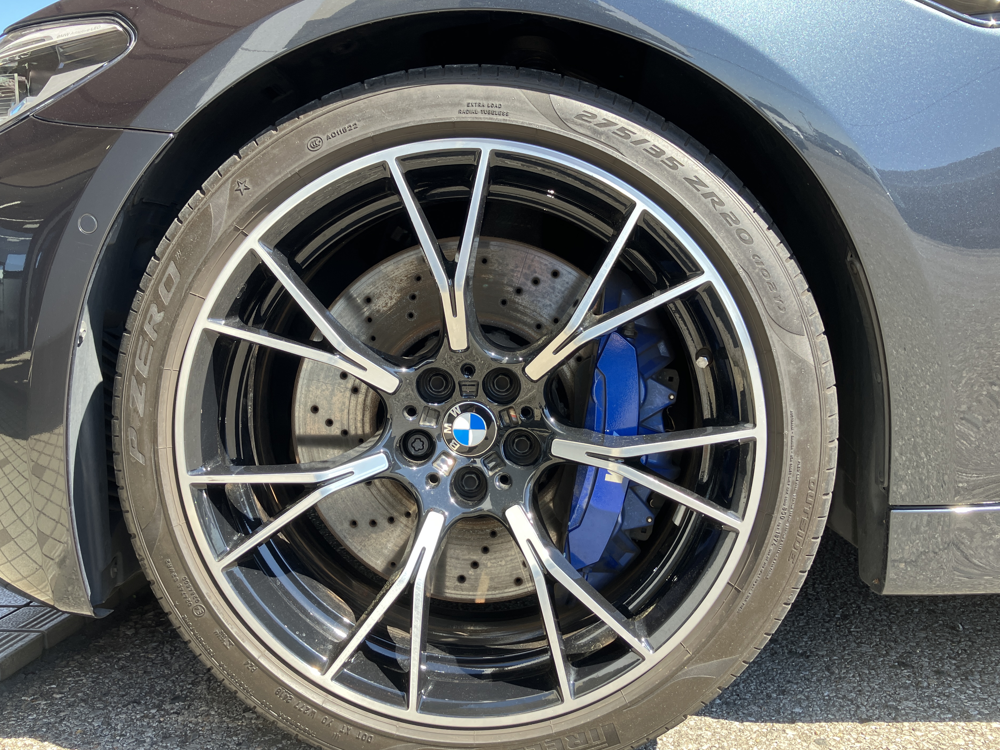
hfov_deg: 59.9
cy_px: 394
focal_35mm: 30
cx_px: 482
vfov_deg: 46.8
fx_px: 867
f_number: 1.8
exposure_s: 1/160
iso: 25
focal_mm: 3.99
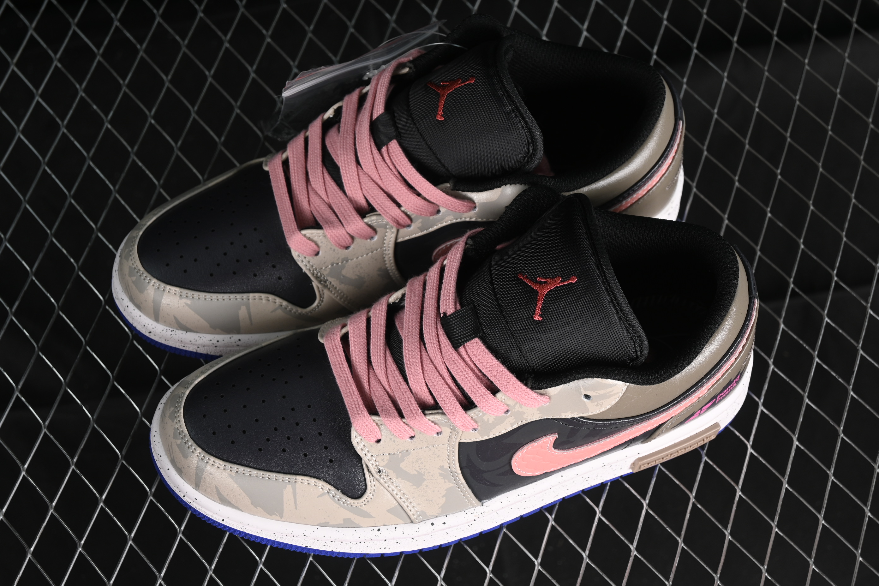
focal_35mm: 75
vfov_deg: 18.2
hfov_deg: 27.0
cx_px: 440
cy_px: 293
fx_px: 1831
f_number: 6.3
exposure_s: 1/50
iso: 160
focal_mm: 50
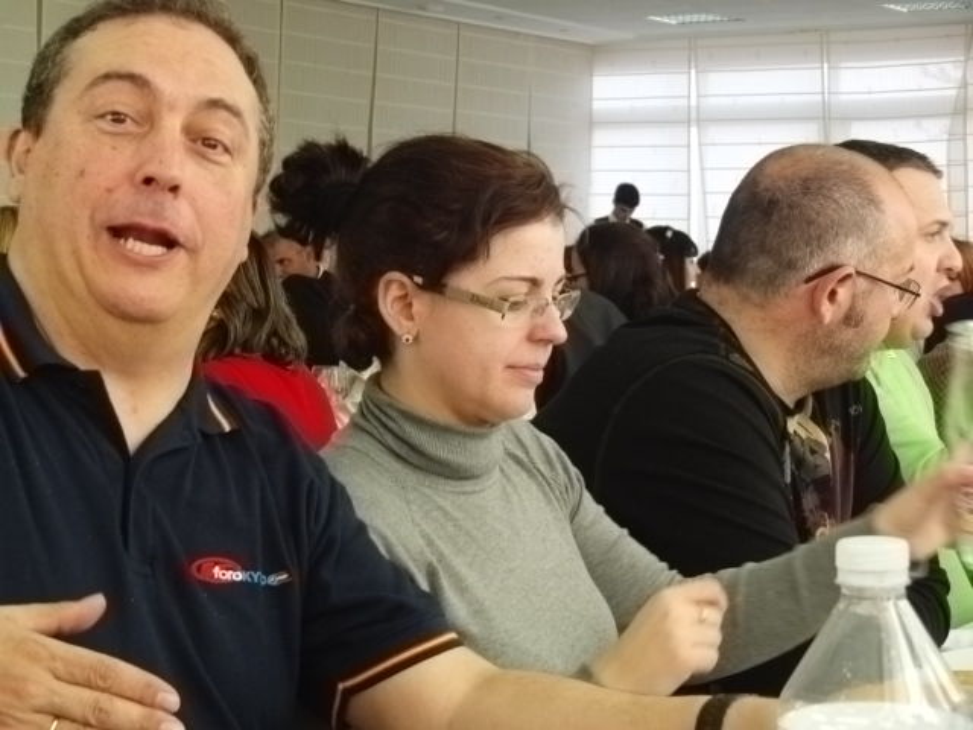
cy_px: 365
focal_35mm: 80
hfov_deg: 24.4
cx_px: 486
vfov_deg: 18.4
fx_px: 2249
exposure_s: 1/60
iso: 320
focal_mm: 13.6
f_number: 4.6
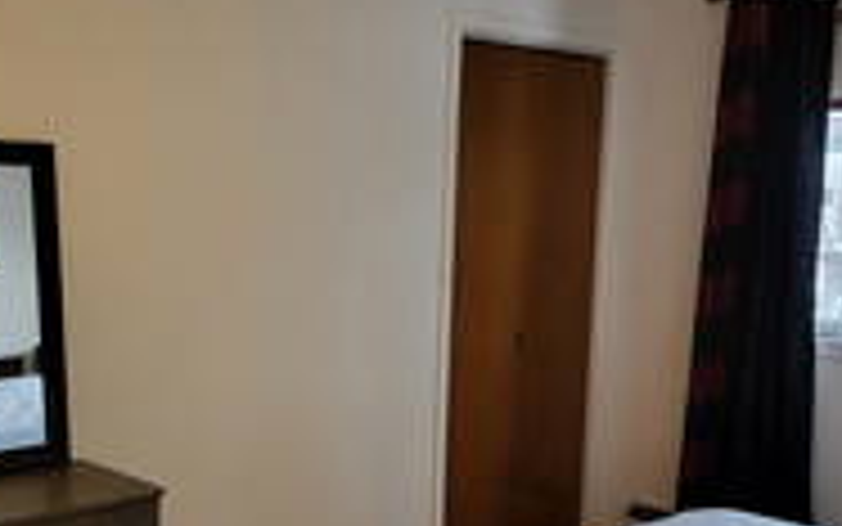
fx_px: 1217
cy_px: 364
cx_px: 383
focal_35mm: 53
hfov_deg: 38.1
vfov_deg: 24.3
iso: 320
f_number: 1.8
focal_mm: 5.4
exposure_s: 1/40
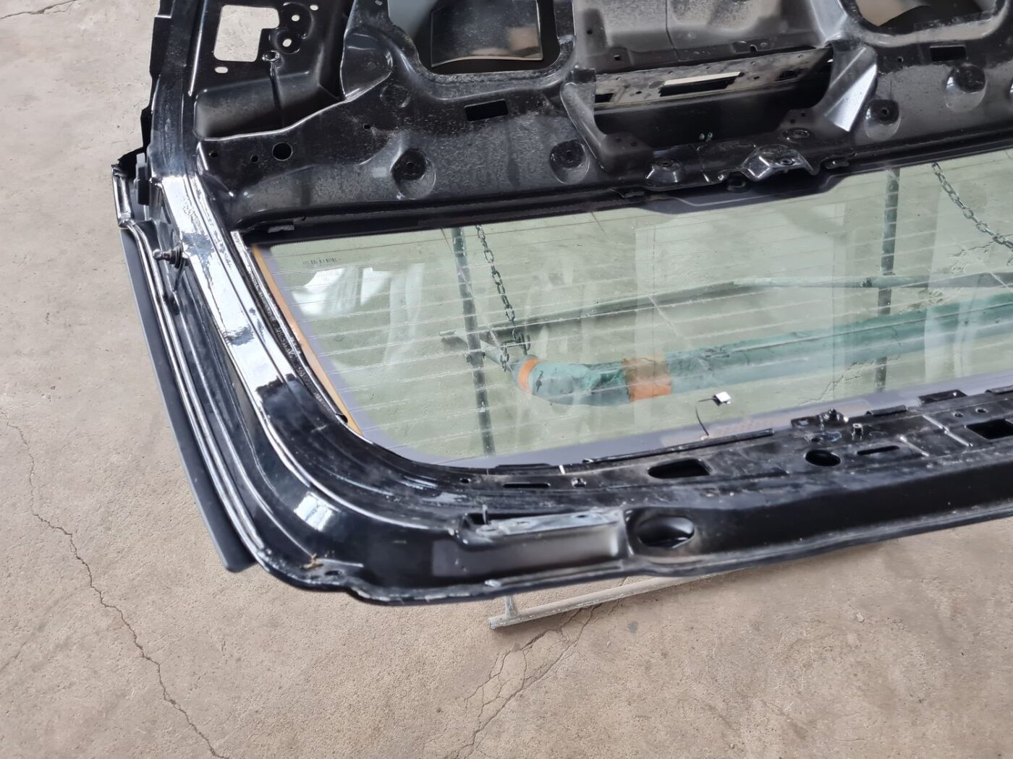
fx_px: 761
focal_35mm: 26
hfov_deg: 67.3
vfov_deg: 53.1
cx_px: 506
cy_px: 380
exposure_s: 1/100
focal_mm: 5.4
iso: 160
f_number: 1.8
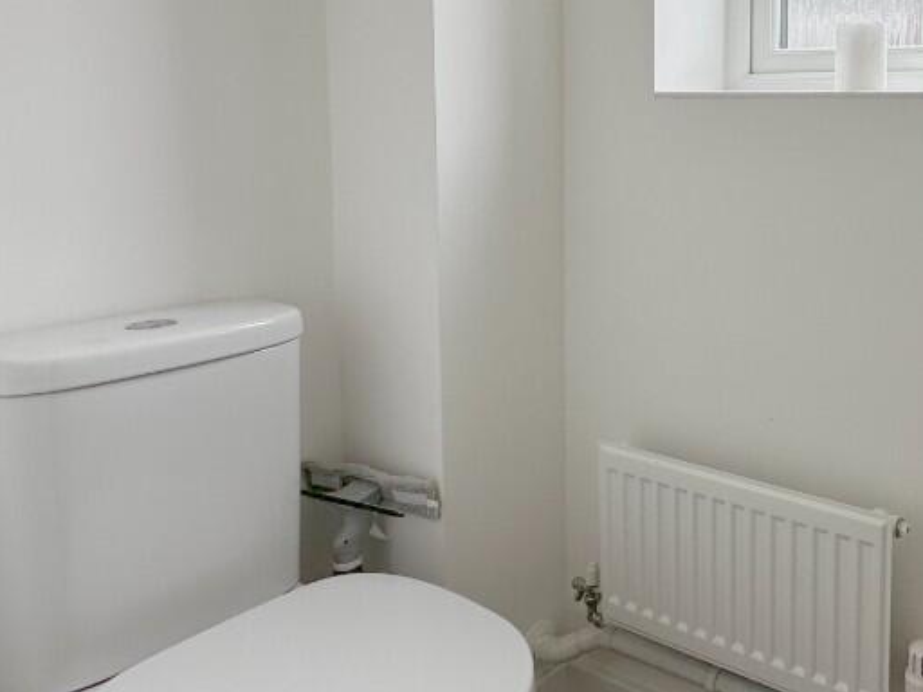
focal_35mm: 28
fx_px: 747
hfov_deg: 55.1
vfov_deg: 48.2
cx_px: 831
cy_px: 187
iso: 80
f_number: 2.2
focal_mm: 2.22
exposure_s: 1/100
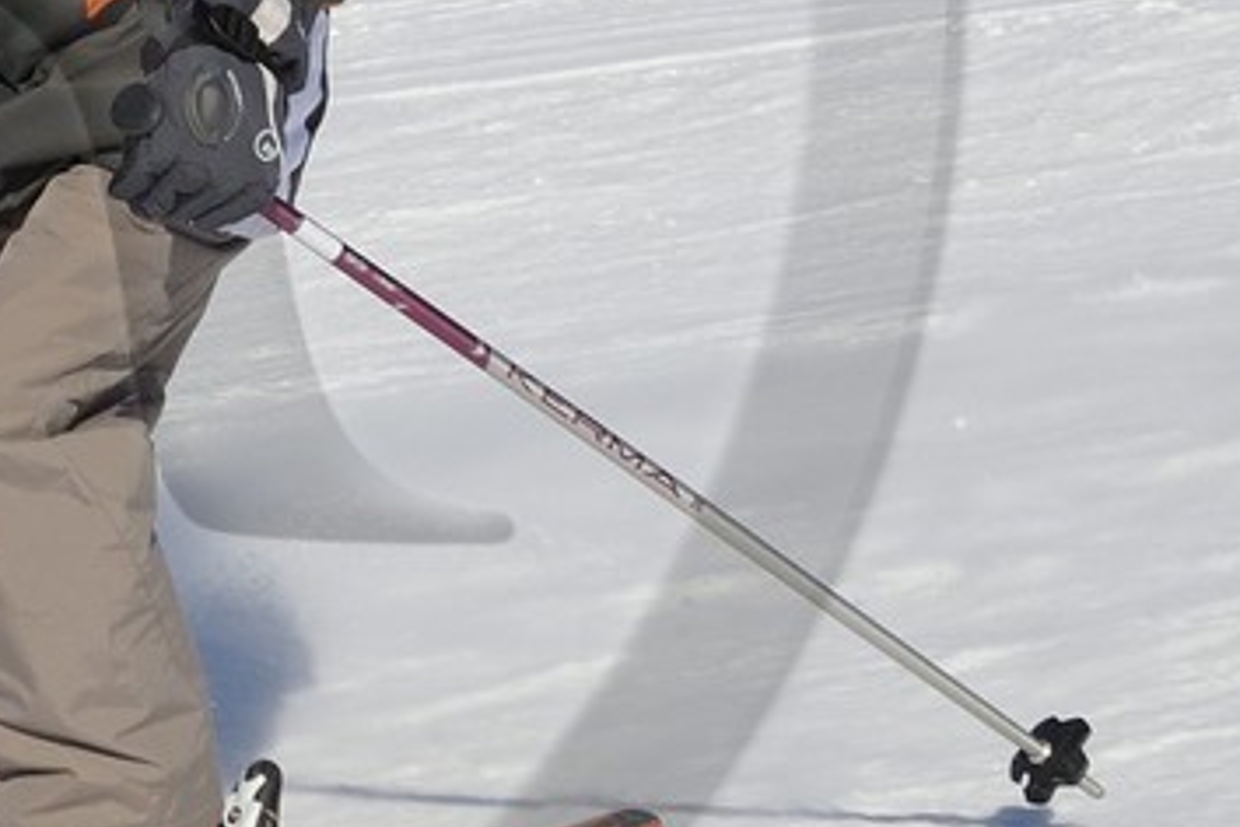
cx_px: -501
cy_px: -28
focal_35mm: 131
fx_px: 4512
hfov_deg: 14.8
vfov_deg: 10.4
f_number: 10
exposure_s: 1/800
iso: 200
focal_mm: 29
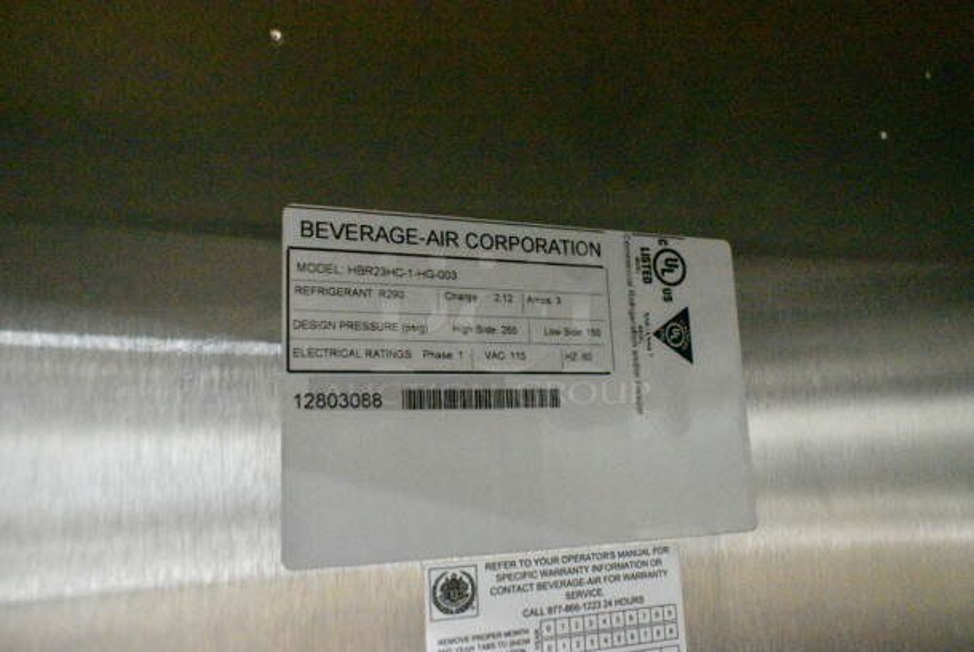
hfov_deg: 61.9
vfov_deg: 43.7
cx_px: 487
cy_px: 326
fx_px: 812
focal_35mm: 30
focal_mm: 20
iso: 25600
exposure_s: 1/100
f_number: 5
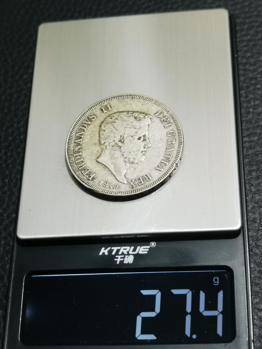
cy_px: 174
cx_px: 131
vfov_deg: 31.2
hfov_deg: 23.7
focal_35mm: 62
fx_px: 626
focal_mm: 6.67
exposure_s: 1/100
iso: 160
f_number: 1.9
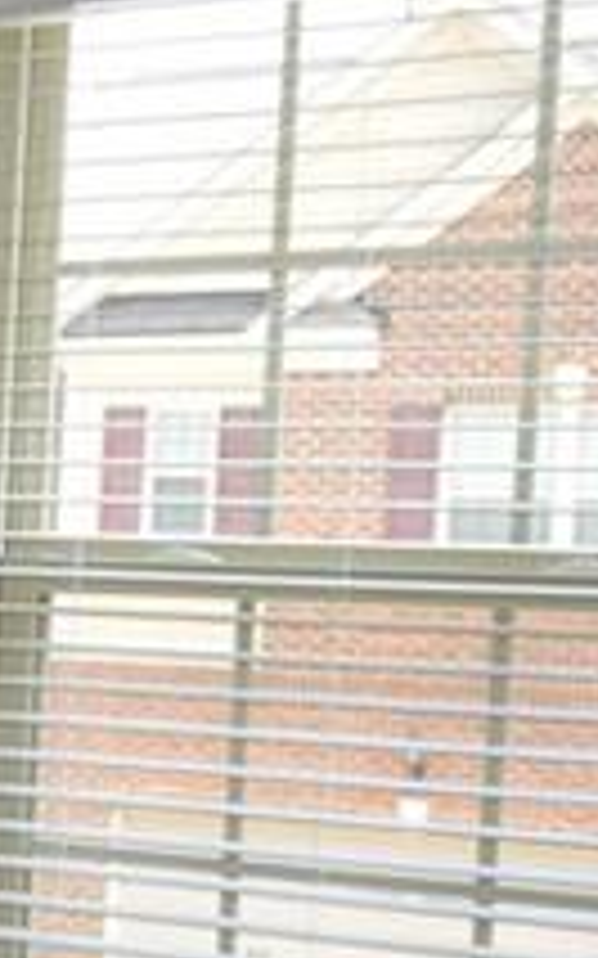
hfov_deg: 10.0
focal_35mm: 103
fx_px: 2688
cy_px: 697
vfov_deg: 20.1
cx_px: -1120
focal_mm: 14
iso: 400
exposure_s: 1/125
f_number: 5.6
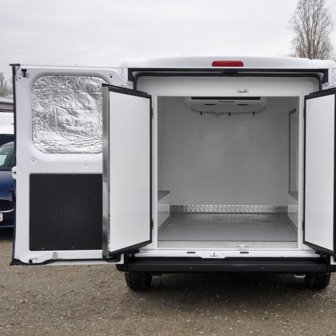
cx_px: 228
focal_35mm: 50
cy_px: 168
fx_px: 549
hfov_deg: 33.7
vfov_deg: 34.0
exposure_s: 1/160
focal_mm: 26
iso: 400
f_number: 6.3
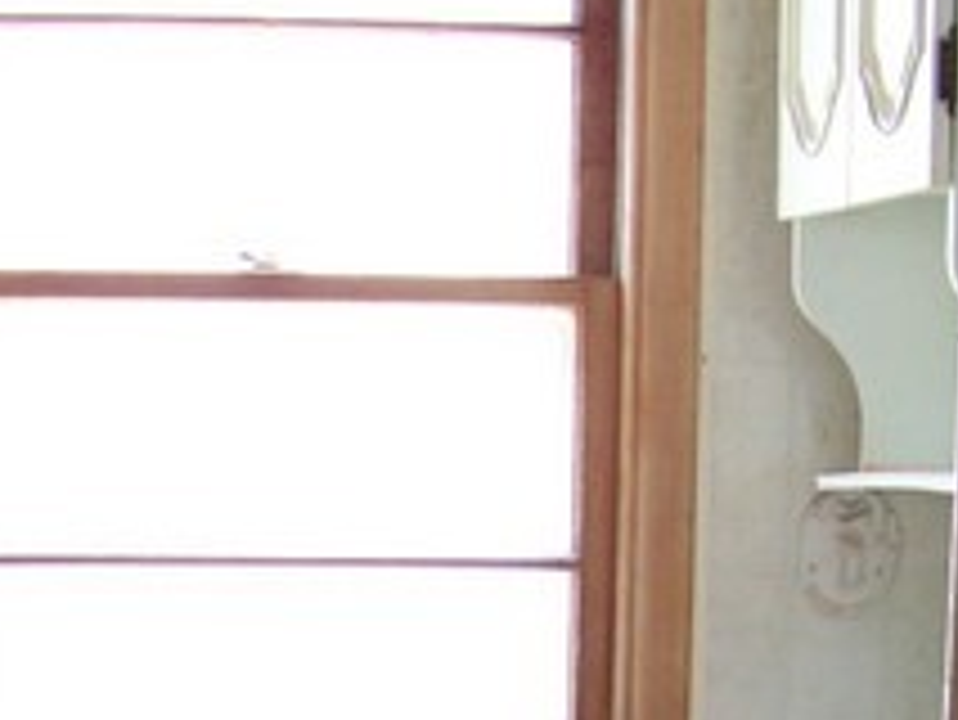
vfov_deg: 14.4
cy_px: 918
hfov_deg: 19.5
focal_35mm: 99
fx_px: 2741
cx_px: 139
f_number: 2.8
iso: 125
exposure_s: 1/30
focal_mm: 5.85
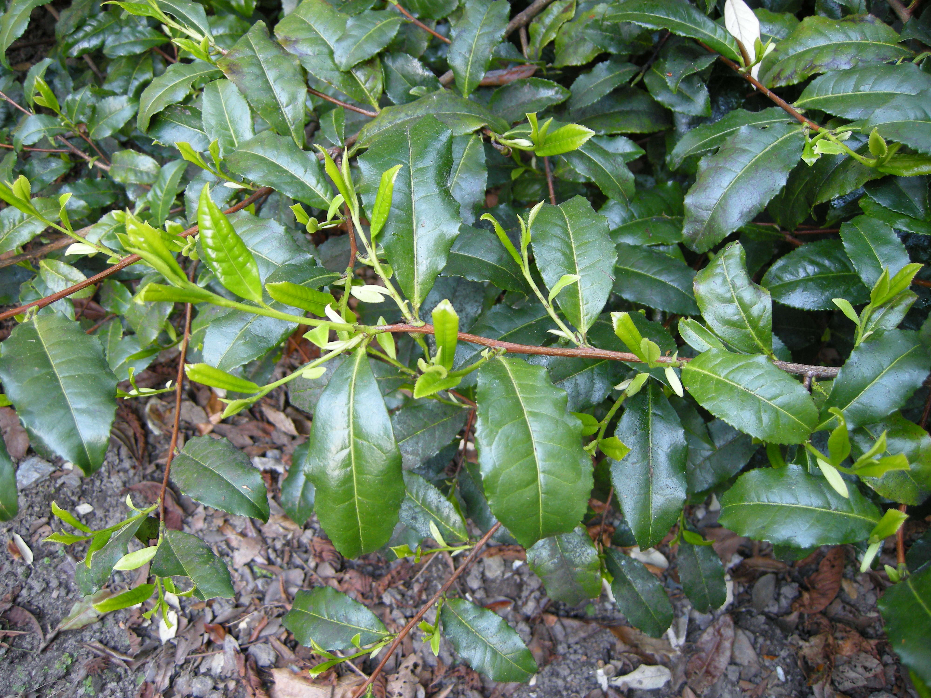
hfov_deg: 52.6
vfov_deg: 40.7
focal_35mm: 35
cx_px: 466
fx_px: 941
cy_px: 349
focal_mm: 7.5
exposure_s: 1/52.6
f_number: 2.7
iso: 103
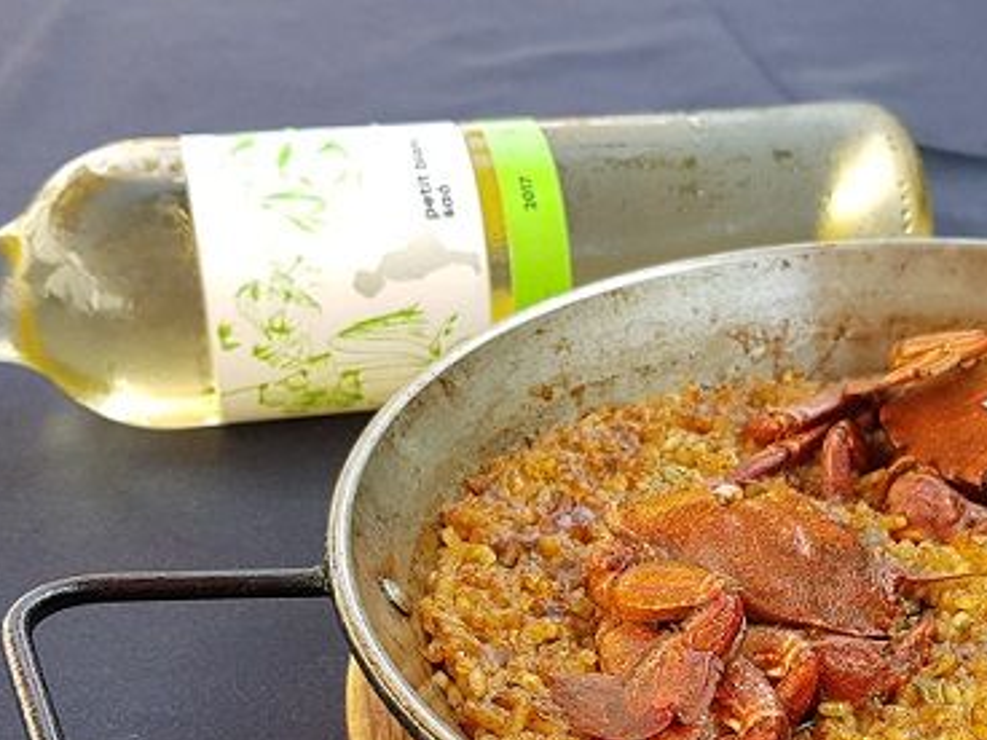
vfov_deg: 25.0
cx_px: 675
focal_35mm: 57
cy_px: 637
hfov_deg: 33.4
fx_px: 1625
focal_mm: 4.2
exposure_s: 1/184
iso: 40
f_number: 1.7
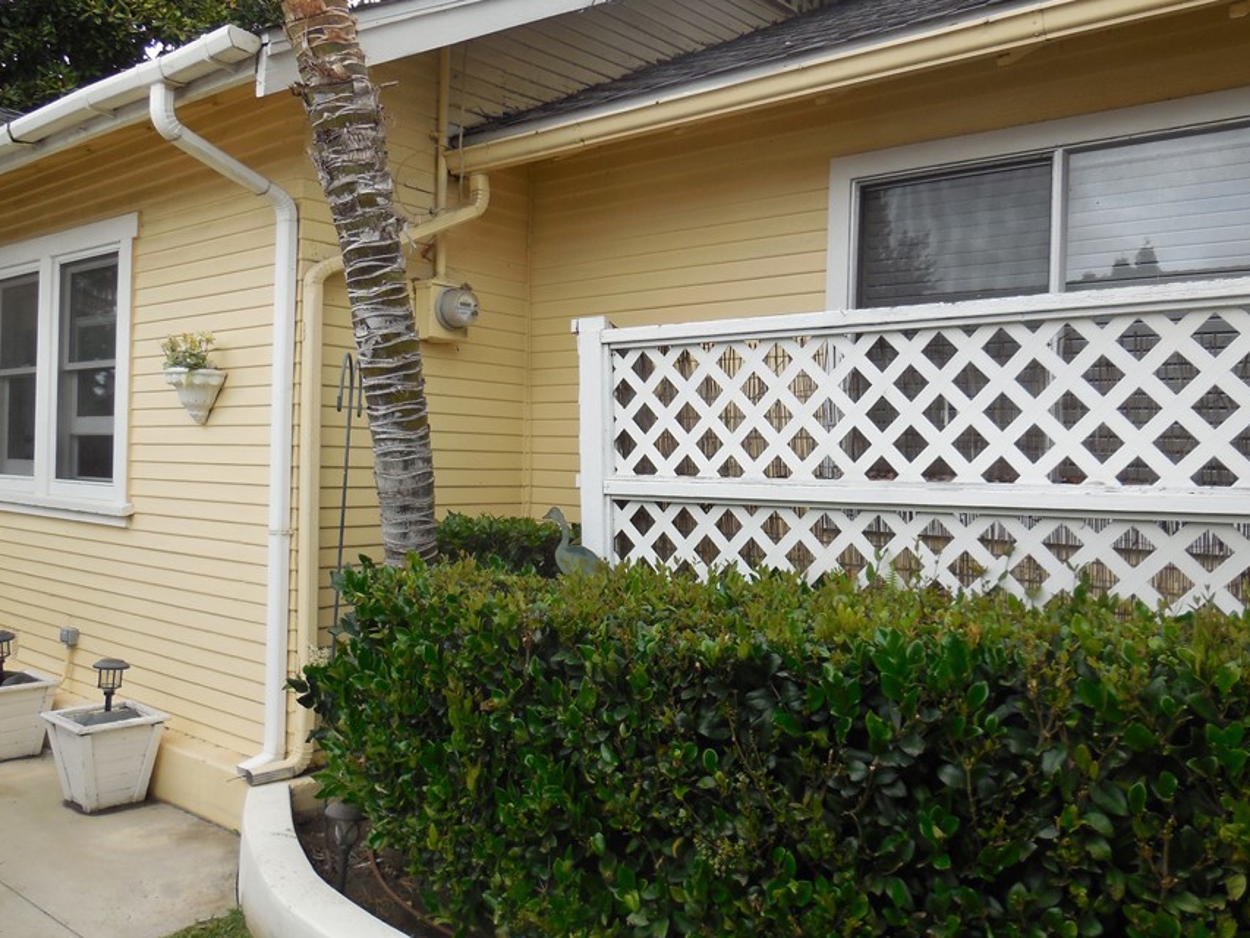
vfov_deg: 46.8
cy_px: 470
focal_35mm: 30
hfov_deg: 60.0
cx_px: 615
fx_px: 1083
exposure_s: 1/400
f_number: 3.1
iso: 125
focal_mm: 4.5
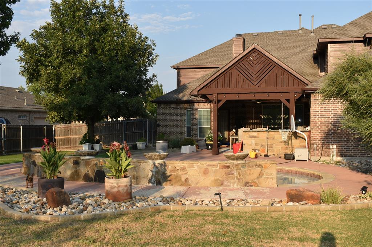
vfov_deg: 33.0
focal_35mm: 40
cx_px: 186
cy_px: 124
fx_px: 418
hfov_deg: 47.9
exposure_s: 1/200
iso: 100
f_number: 7.1
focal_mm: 27
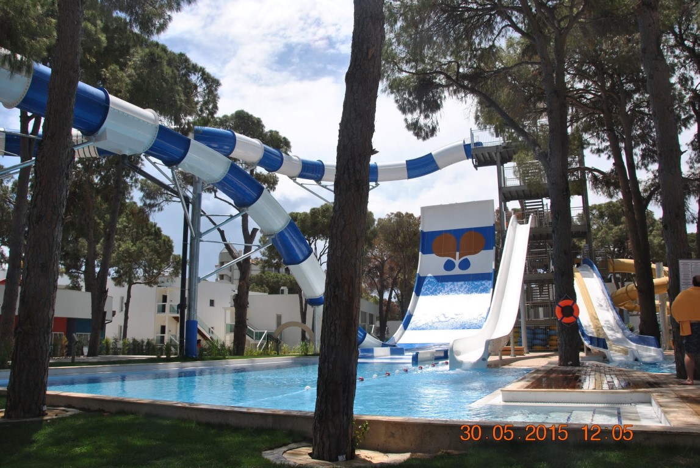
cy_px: 234
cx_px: 350
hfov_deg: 67.3
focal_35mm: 27
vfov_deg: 48.1
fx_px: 526
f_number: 9
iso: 100
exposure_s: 1/320
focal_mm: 18
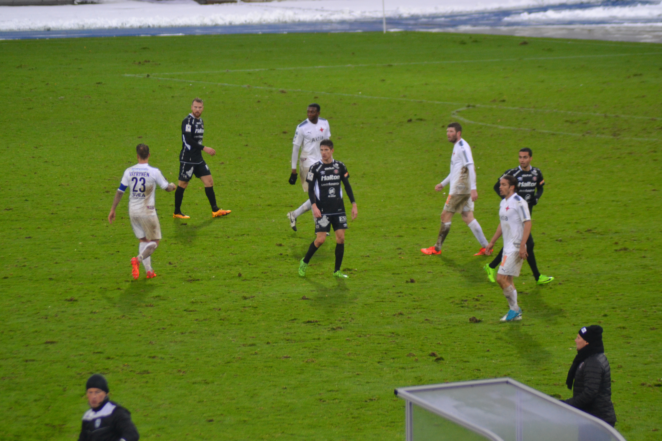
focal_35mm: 248
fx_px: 4551
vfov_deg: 5.6
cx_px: 331
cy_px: 220
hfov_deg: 8.3
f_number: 4.8
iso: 1000
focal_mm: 165
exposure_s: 1/500
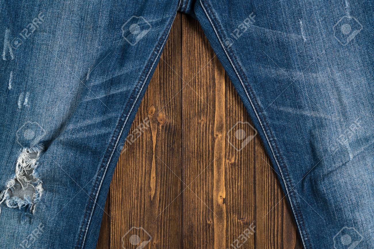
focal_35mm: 55
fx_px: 571
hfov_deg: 36.2
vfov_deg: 24.6
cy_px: 124
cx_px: 187
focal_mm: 55
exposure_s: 1/200
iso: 200
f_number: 13
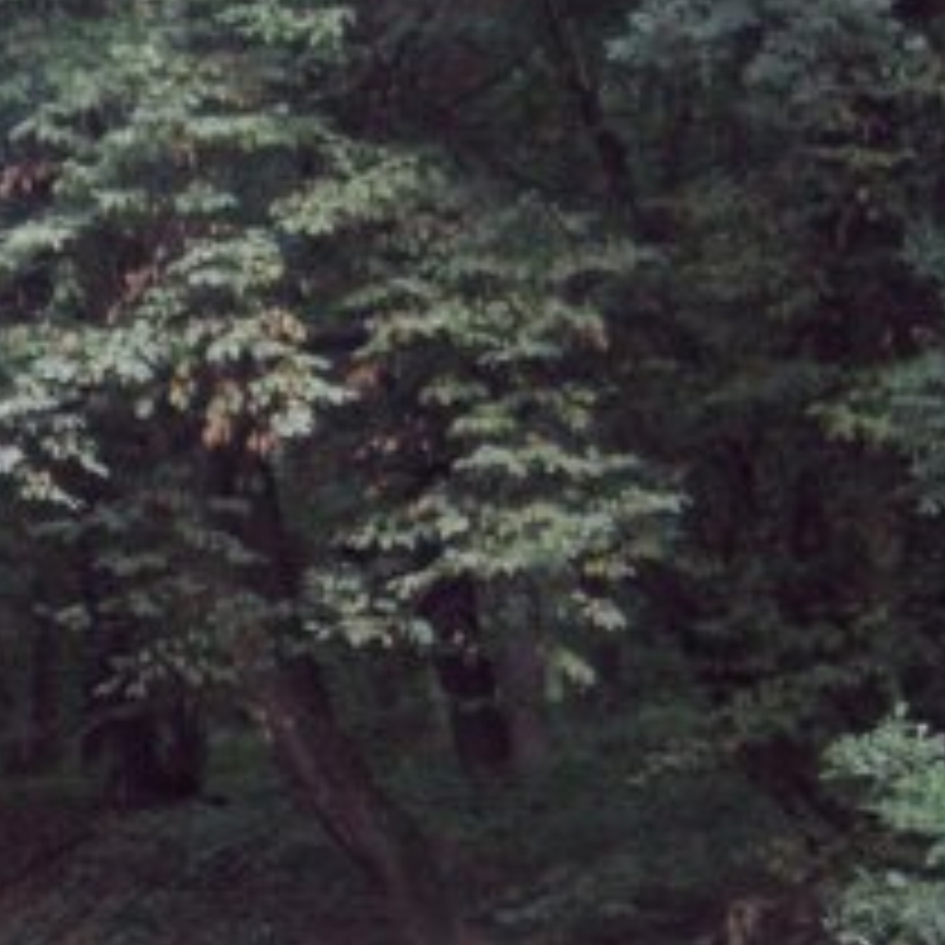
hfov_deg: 11.9
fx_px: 4200
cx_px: -693
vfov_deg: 12.8
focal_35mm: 136
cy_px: 783
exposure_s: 1/30
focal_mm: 28
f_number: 3.5
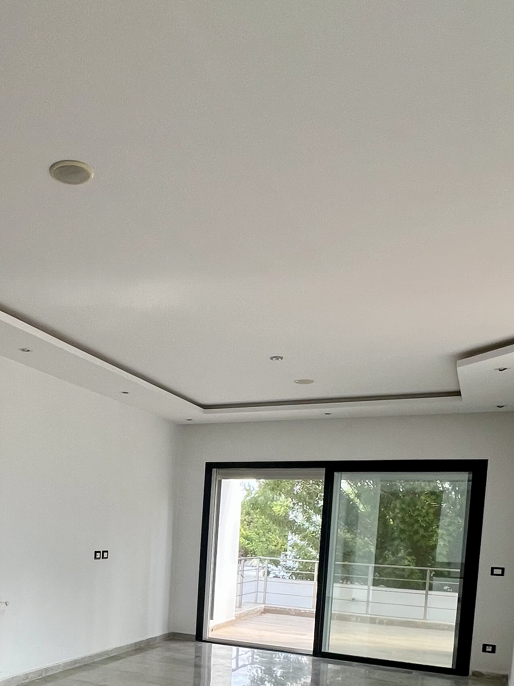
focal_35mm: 31
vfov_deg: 53.0
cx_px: 116
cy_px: 584
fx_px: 614
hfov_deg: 43.7
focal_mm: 1.57
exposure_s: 1/99
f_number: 1.8
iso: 40
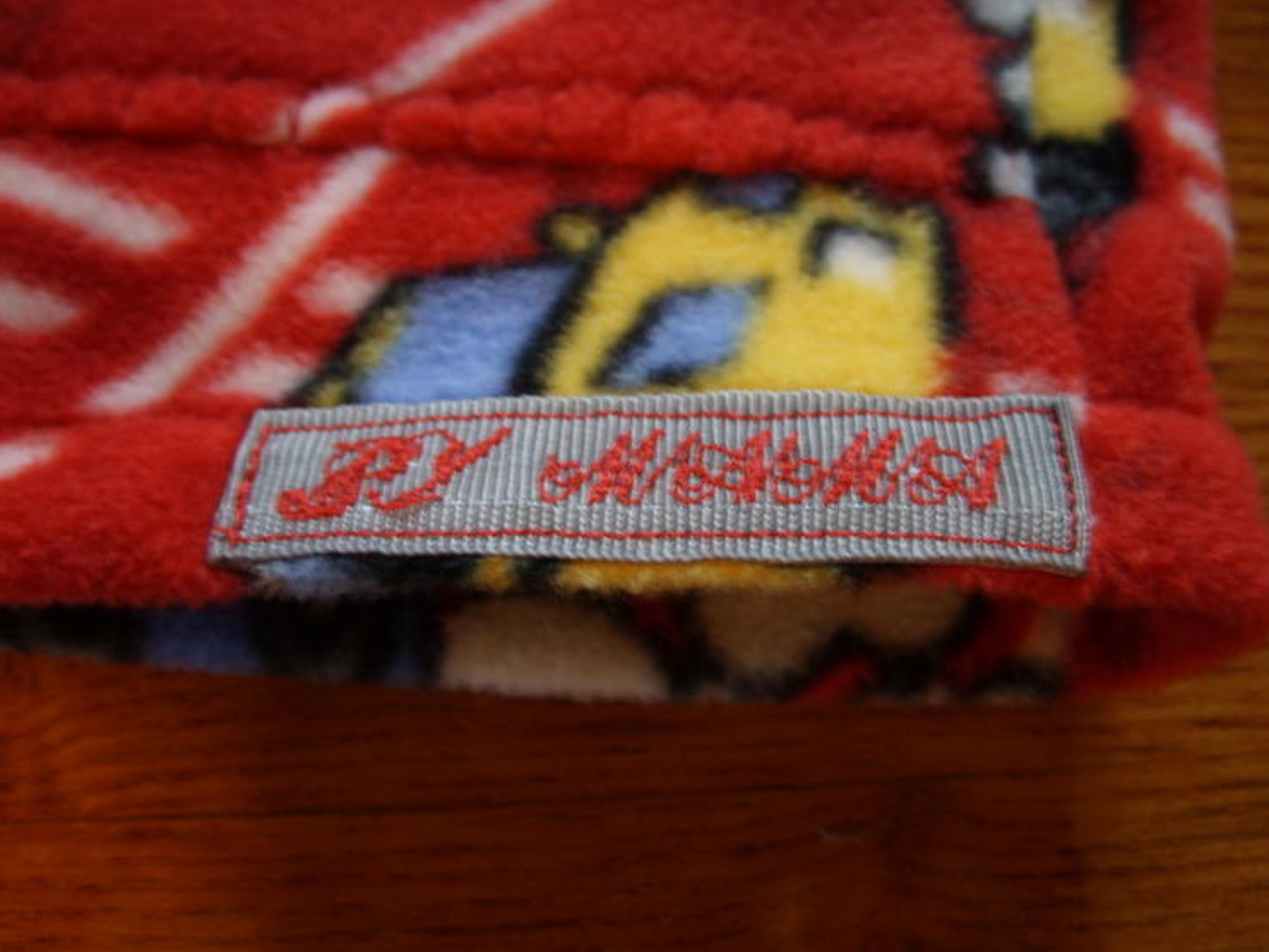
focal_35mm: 41
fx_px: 1503
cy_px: 474
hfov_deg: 45.8
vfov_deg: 35.1
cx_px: 632
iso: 50
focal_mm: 7.8
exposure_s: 1/10
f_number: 2.8
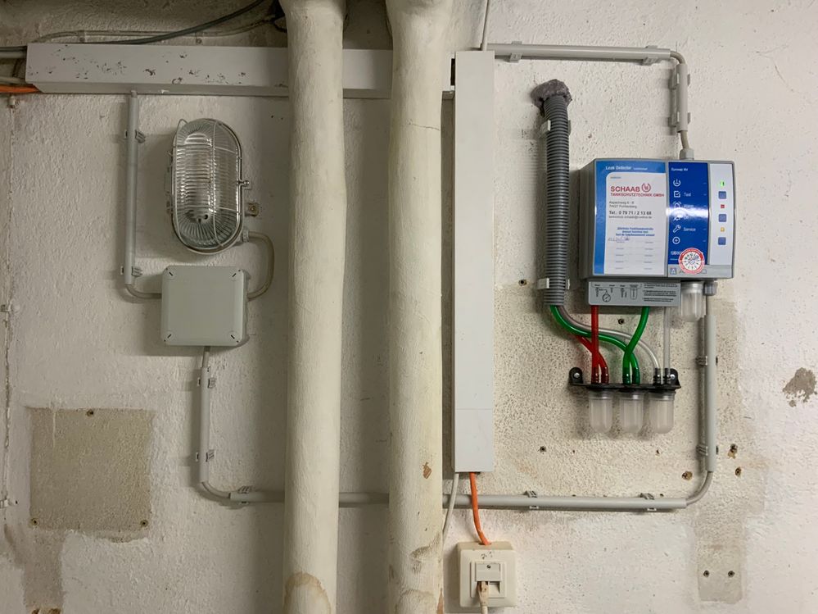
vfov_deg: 48.2
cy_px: 307
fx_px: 685
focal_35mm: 29
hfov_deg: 61.7
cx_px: 409
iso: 100
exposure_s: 1/50
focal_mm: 3
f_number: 1.8
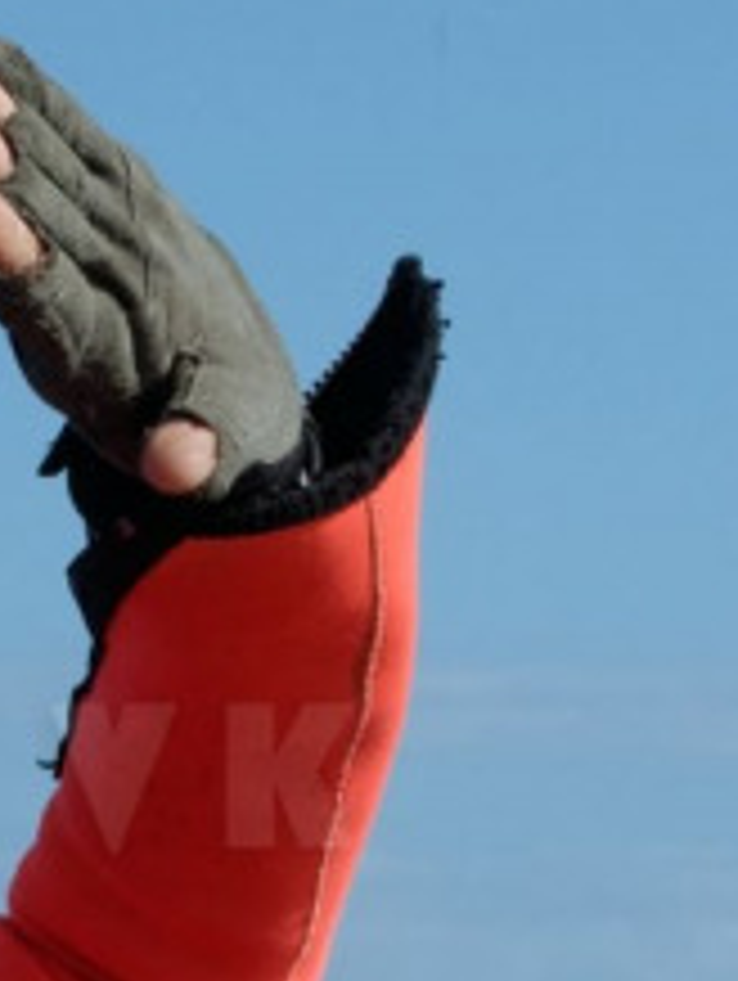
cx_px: -1053
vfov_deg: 5.4
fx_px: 10469
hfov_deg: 4.0
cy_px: 914
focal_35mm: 369
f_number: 16
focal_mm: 70
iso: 320
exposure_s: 1/500
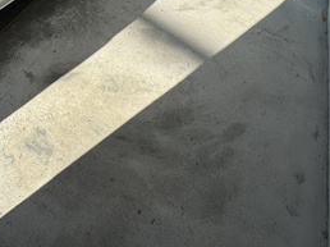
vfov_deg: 30.1
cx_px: 120
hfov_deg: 48.5
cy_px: -72
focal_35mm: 38
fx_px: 362
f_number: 2.2
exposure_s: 1/821
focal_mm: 2.22
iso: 50
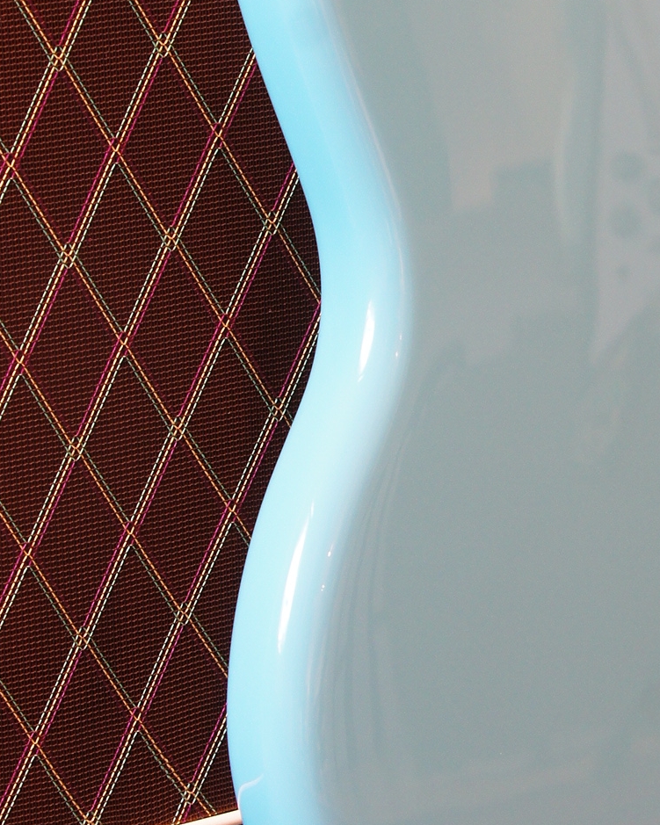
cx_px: 607
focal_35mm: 154
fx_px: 3764
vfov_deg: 12.4
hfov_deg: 10.0
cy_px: 120
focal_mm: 45
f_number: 8
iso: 400
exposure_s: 1/5
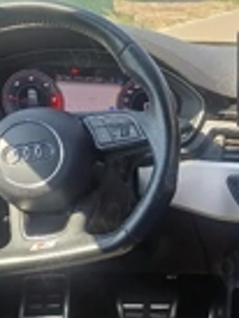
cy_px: 251
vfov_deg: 26.2
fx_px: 671
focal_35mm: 73
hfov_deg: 18.4
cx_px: 334
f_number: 1.8
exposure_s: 1/167
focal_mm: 4.65
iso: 50
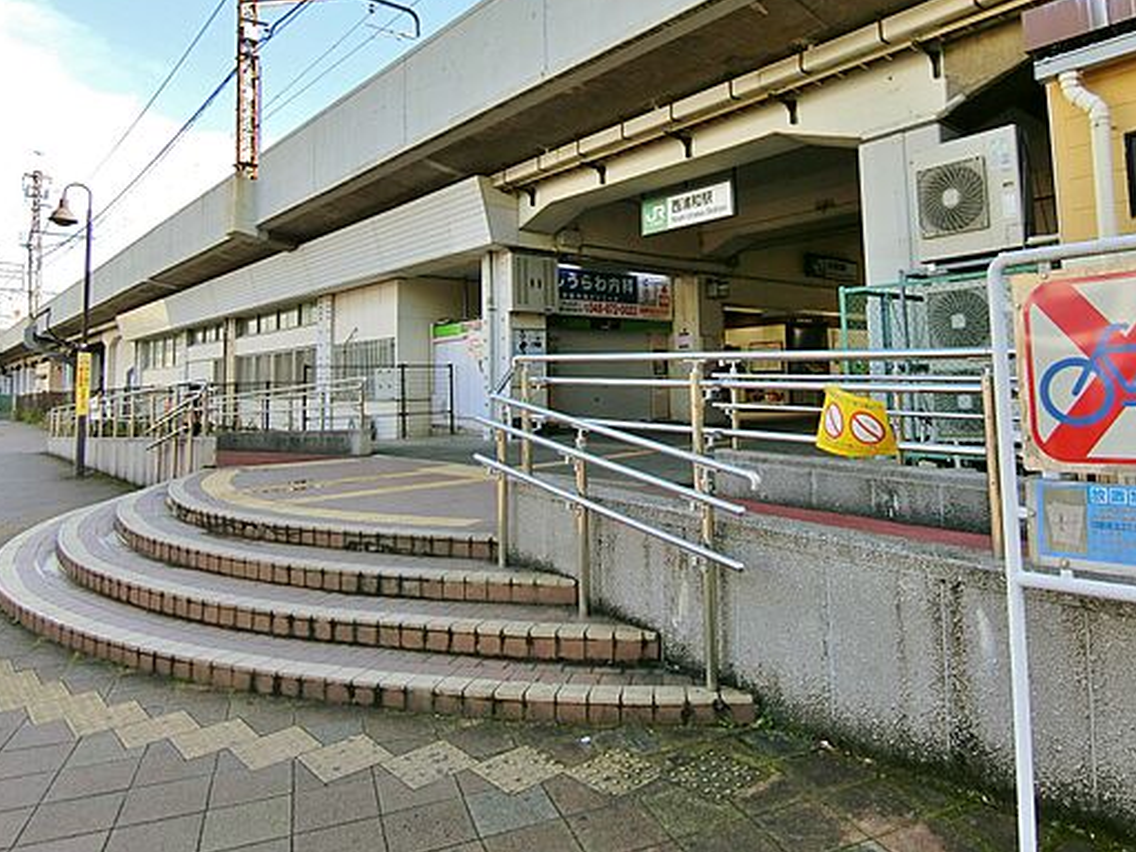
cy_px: 341
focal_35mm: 23
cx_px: 639
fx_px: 755
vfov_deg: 58.4
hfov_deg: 73.6
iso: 80
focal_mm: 4.06
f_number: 2.7
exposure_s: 1/400
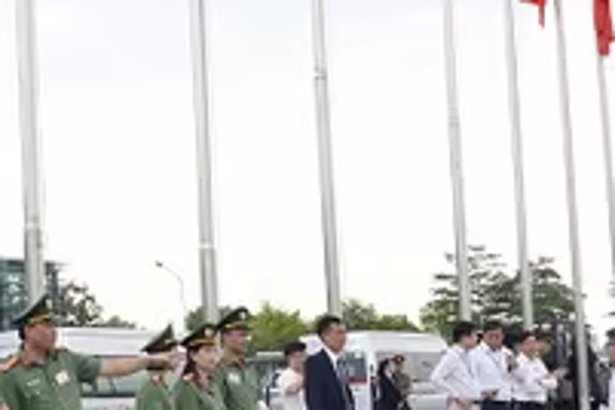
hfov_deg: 25.0
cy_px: 263
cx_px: 80
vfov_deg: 17.2
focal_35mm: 79
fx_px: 1349
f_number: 6.3
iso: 500
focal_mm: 24
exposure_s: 1/500
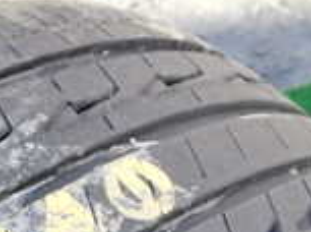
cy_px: 395
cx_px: -45
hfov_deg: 16.2
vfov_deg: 11.7
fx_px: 1058
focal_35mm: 118
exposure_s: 1/100
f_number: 3.2
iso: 100
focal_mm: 5.4
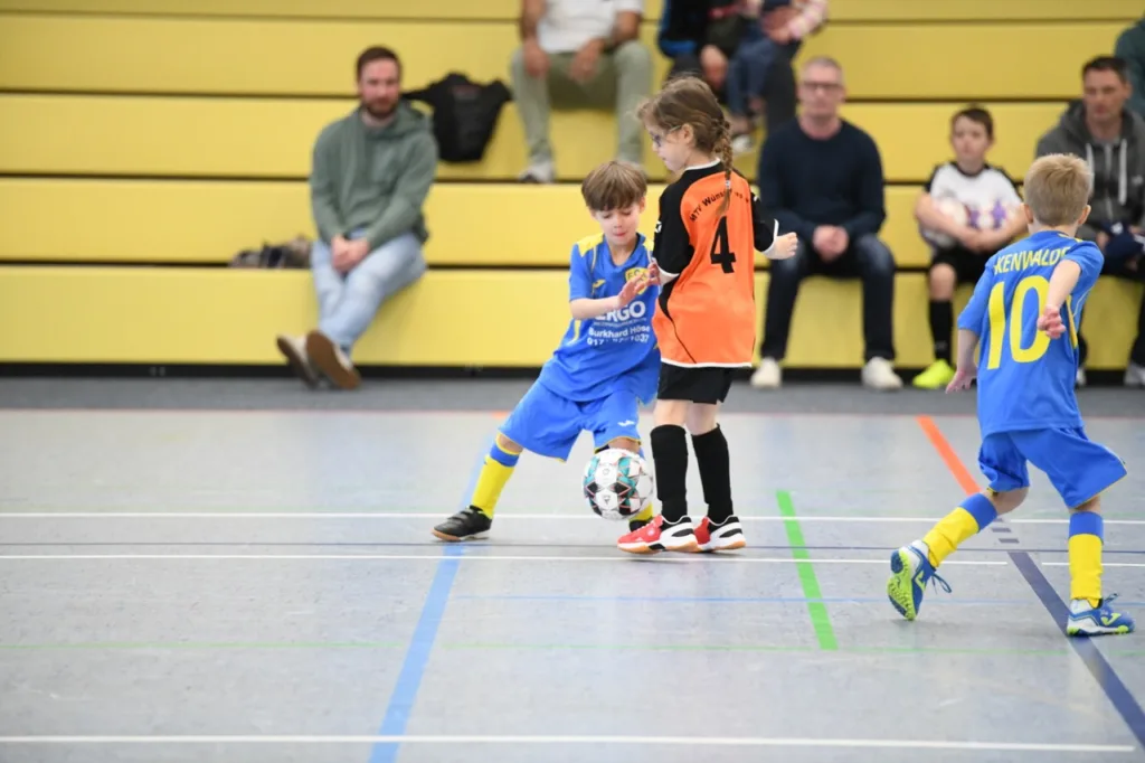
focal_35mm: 200
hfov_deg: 10.3
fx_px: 6359
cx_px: 572
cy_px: 382
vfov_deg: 6.9
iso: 8000
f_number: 2.8
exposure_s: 1/640
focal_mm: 200
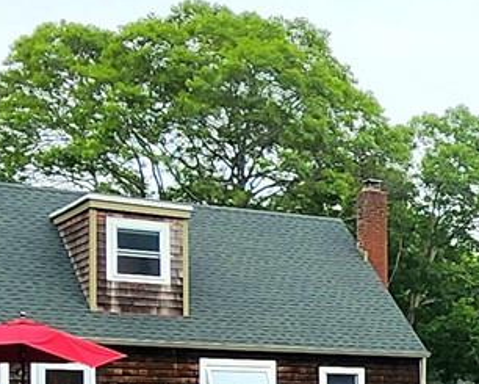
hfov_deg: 19.4
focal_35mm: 85
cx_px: 734
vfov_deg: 17.4
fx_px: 1205
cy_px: 433
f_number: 2.2
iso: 50
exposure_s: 1/2000
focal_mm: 2.2
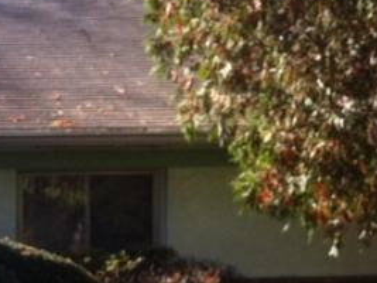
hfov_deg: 9.8
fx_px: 2057
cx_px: -354
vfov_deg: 7.8
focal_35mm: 189
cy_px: 313
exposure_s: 1/253
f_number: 2.8
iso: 80
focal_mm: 3.85
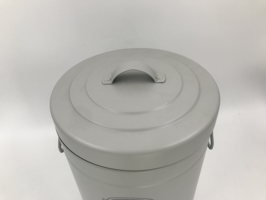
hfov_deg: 63.4
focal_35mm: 28
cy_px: 100
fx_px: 215
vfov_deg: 49.7
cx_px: 133
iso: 20
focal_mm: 3.99
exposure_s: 1/297
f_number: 1.8
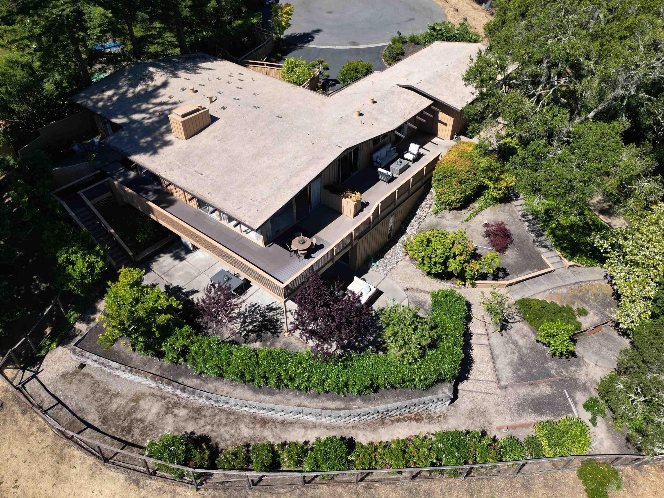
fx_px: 480
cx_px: 332
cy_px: 242
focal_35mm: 25
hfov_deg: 69.4
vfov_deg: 54.9
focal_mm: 6.72
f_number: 1.7
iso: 100
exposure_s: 1/40
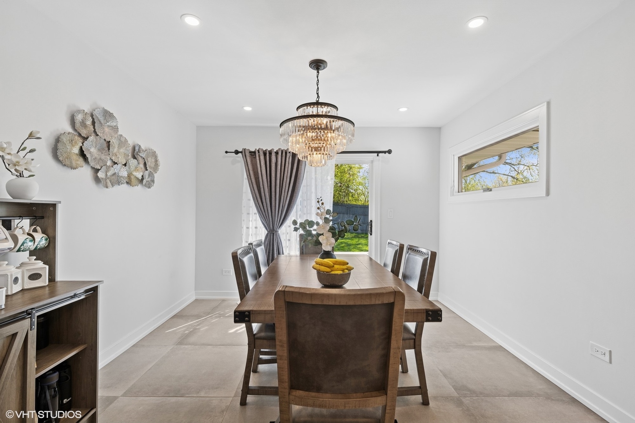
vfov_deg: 72.1
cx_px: 318
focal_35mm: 16
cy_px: 212
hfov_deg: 95.0
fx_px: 291
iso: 200
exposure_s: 1/20
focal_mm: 16.5
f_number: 8
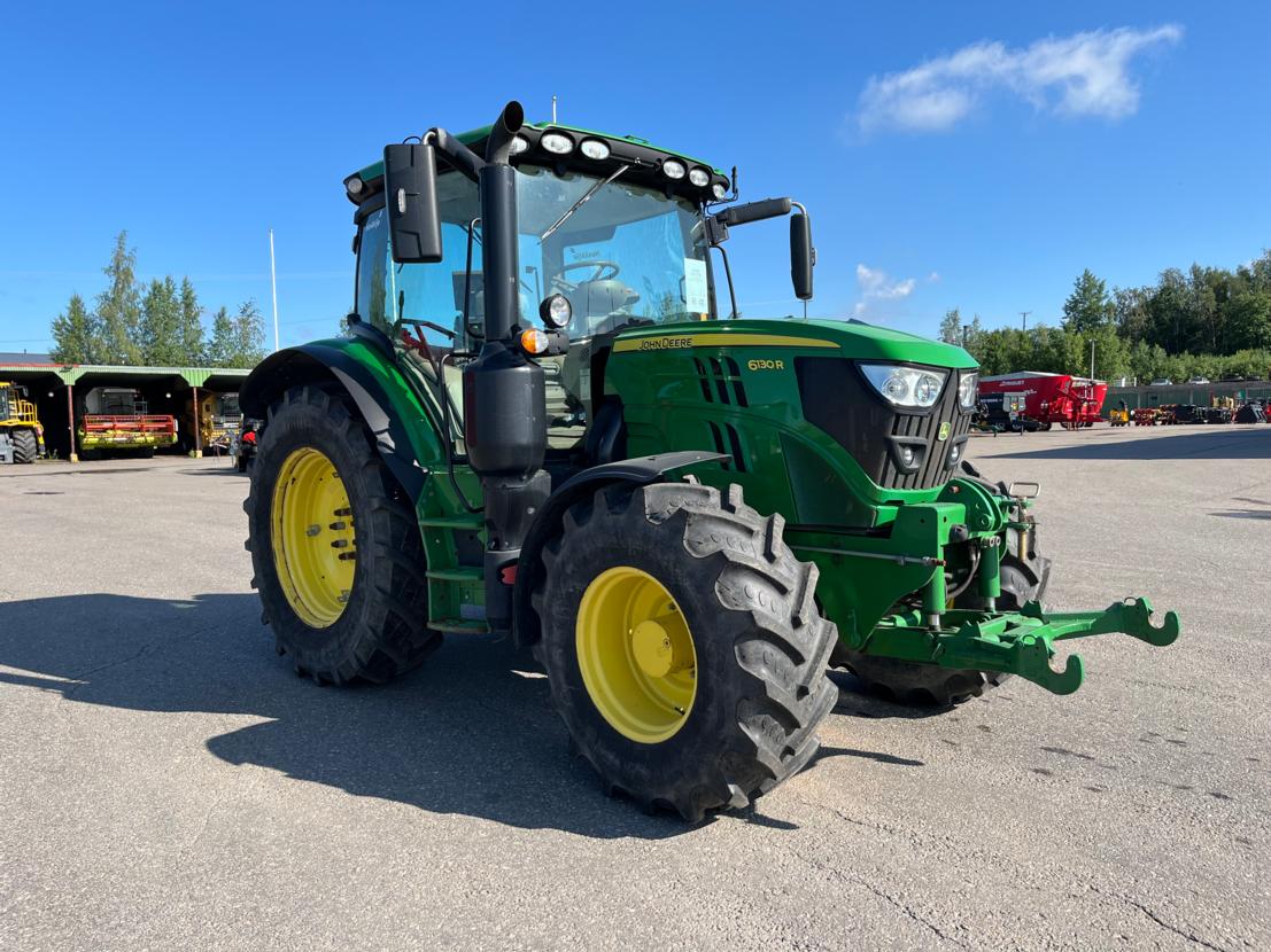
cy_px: 476
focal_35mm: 26
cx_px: 636
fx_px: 955
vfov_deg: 53.1
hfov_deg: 67.3
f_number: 1.6
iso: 50
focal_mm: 5.1
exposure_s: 1/1992
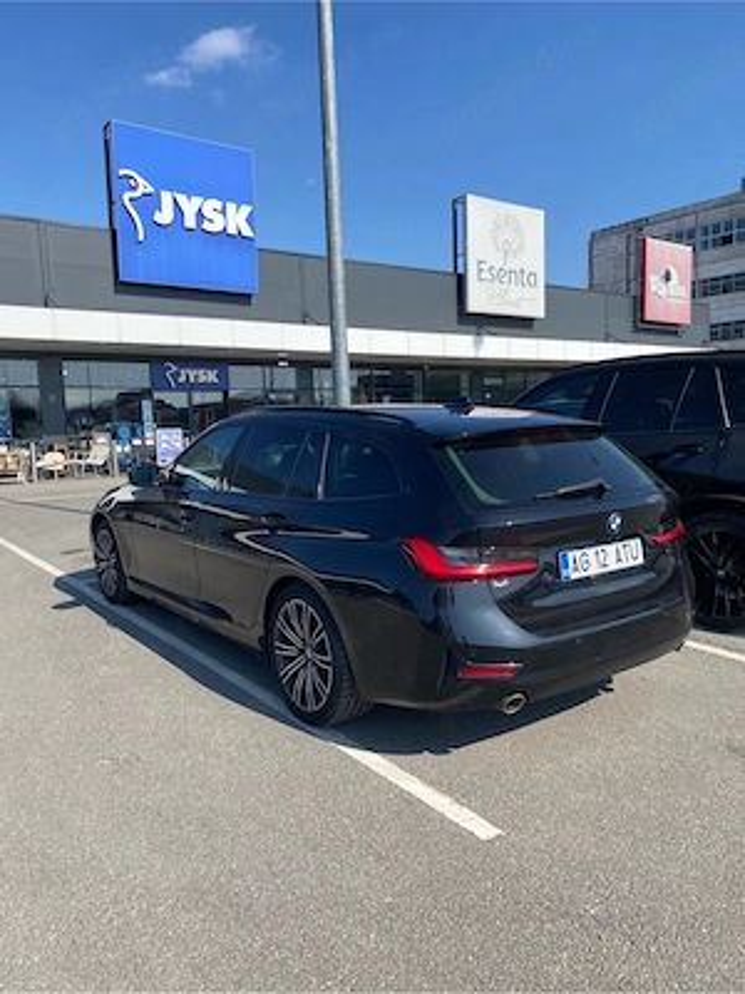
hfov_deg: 53.1
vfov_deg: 67.3
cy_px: 497
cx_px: 372
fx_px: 746
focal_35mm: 26
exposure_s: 1/2513
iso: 32
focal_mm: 4.25
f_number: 1.8
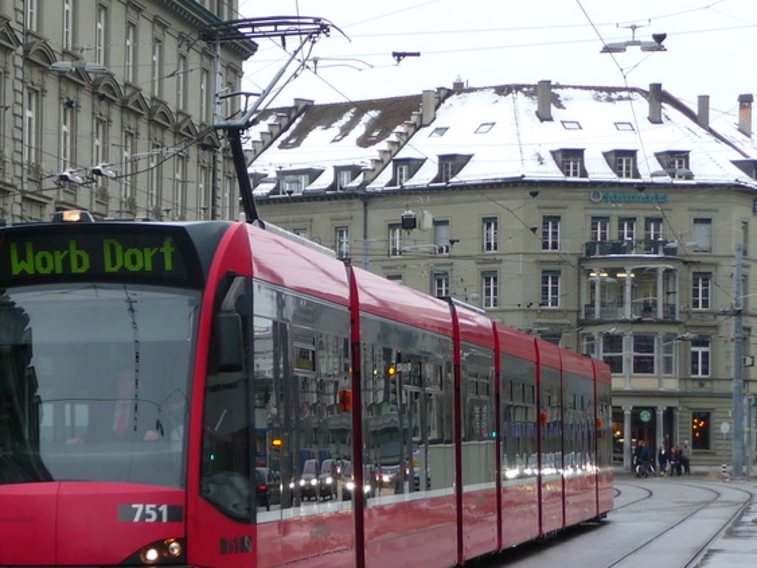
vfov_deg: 11.6
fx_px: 2799
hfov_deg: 15.3
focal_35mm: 128
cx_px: 97
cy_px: 357
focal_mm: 12.2
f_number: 4.6
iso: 100
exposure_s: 1/50
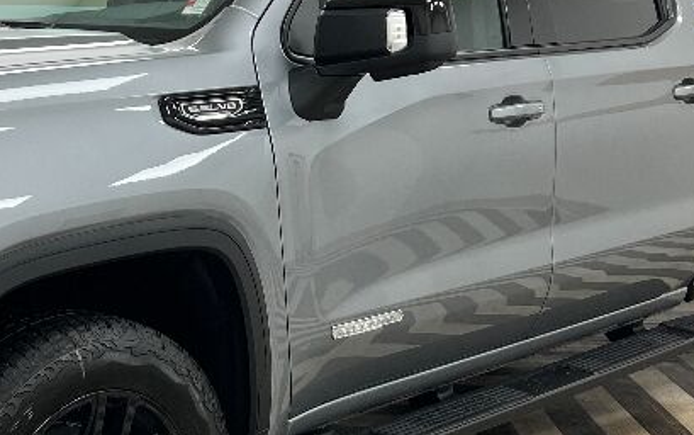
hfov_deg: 29.3
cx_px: 175
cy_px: 250
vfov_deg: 18.9
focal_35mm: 69
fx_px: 1306
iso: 100
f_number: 1.5
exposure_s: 1/120
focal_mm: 5.7
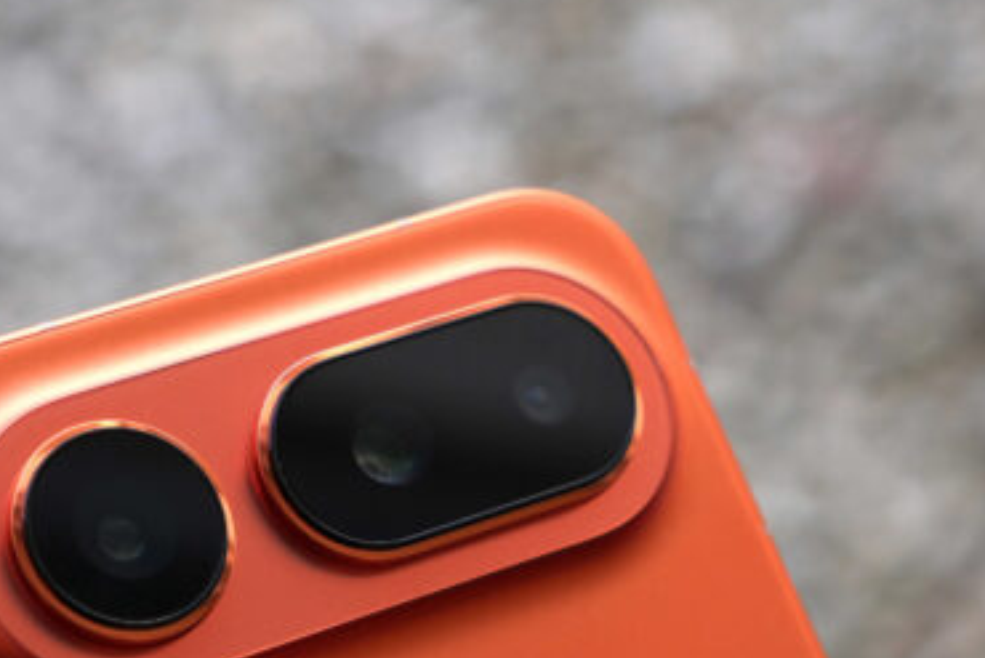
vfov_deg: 9.4
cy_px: 673
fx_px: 3977
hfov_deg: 14.1
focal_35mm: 145
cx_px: 447
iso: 100
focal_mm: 37
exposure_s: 1/80
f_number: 4.5
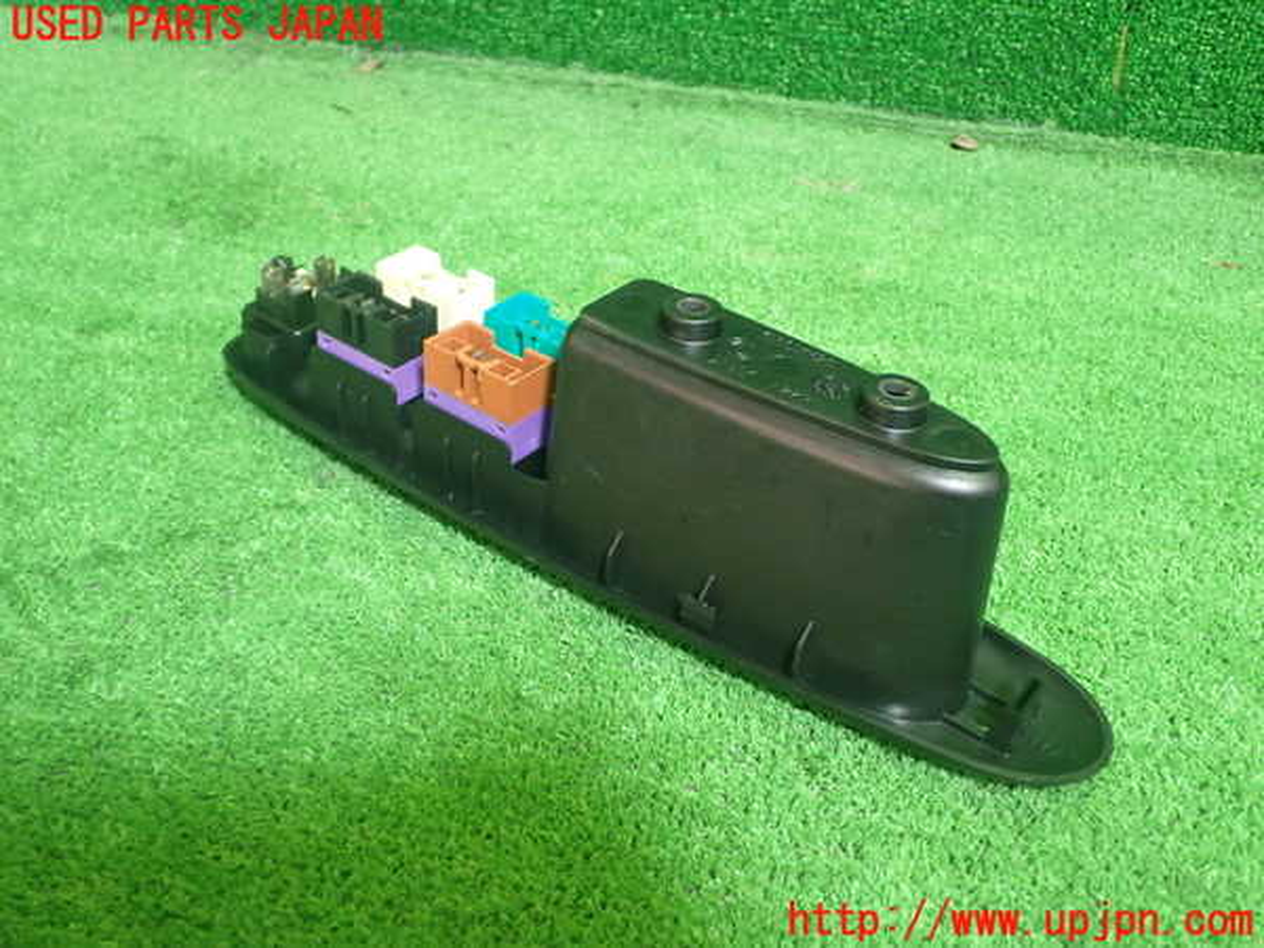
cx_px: 632
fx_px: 1315
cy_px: 474
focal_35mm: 36
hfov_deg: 51.4
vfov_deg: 39.7
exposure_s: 1/40
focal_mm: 6.37
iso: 500
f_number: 2.5
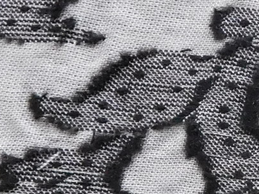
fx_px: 1272
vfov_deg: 8.7
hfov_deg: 11.1
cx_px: 419
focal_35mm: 170
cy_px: 160
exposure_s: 1/25
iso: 400
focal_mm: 5.3
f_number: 3.2
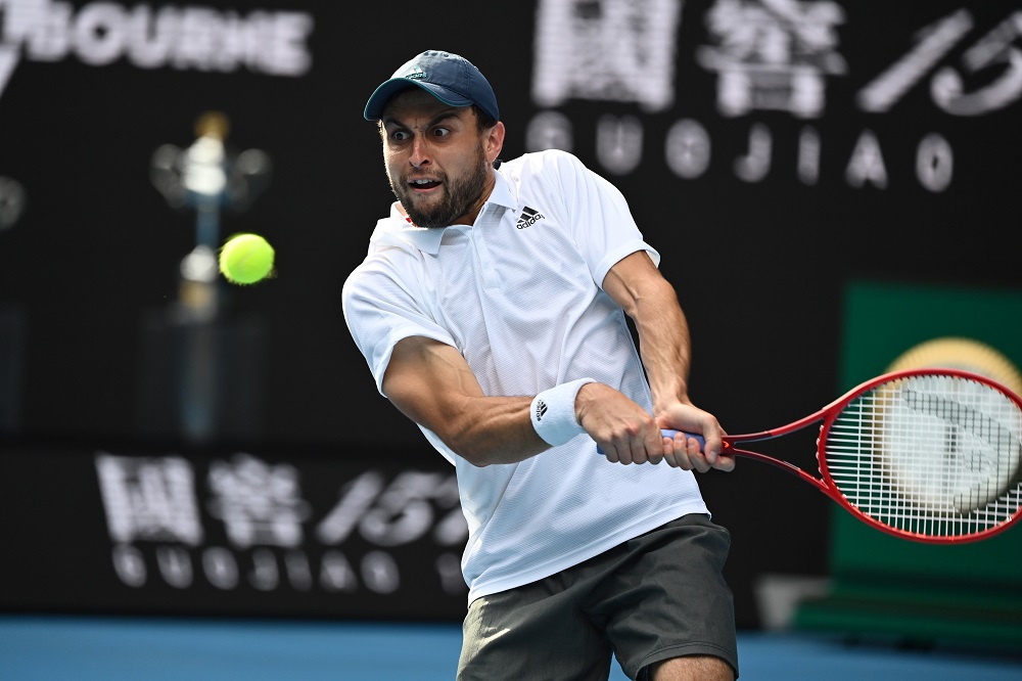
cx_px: 511
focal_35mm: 290
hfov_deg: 7.1
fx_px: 8230
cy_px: 340
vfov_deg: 4.7
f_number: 4
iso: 800
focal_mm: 290
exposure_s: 1/2000
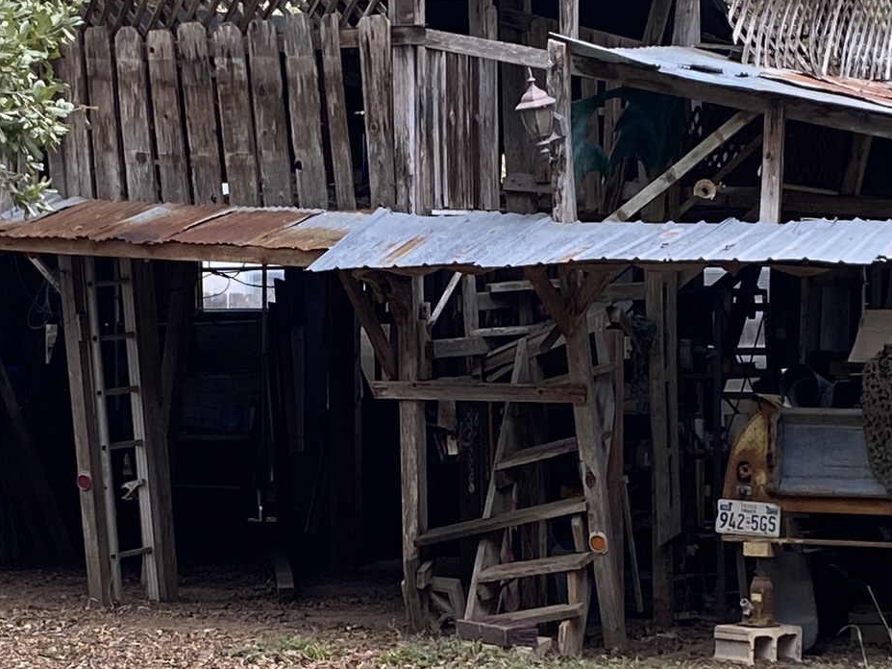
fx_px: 2912
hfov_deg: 17.4
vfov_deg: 13.1
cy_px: 395
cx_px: 417
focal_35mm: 113
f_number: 1.8
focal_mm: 4.25
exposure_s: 1/121
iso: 64
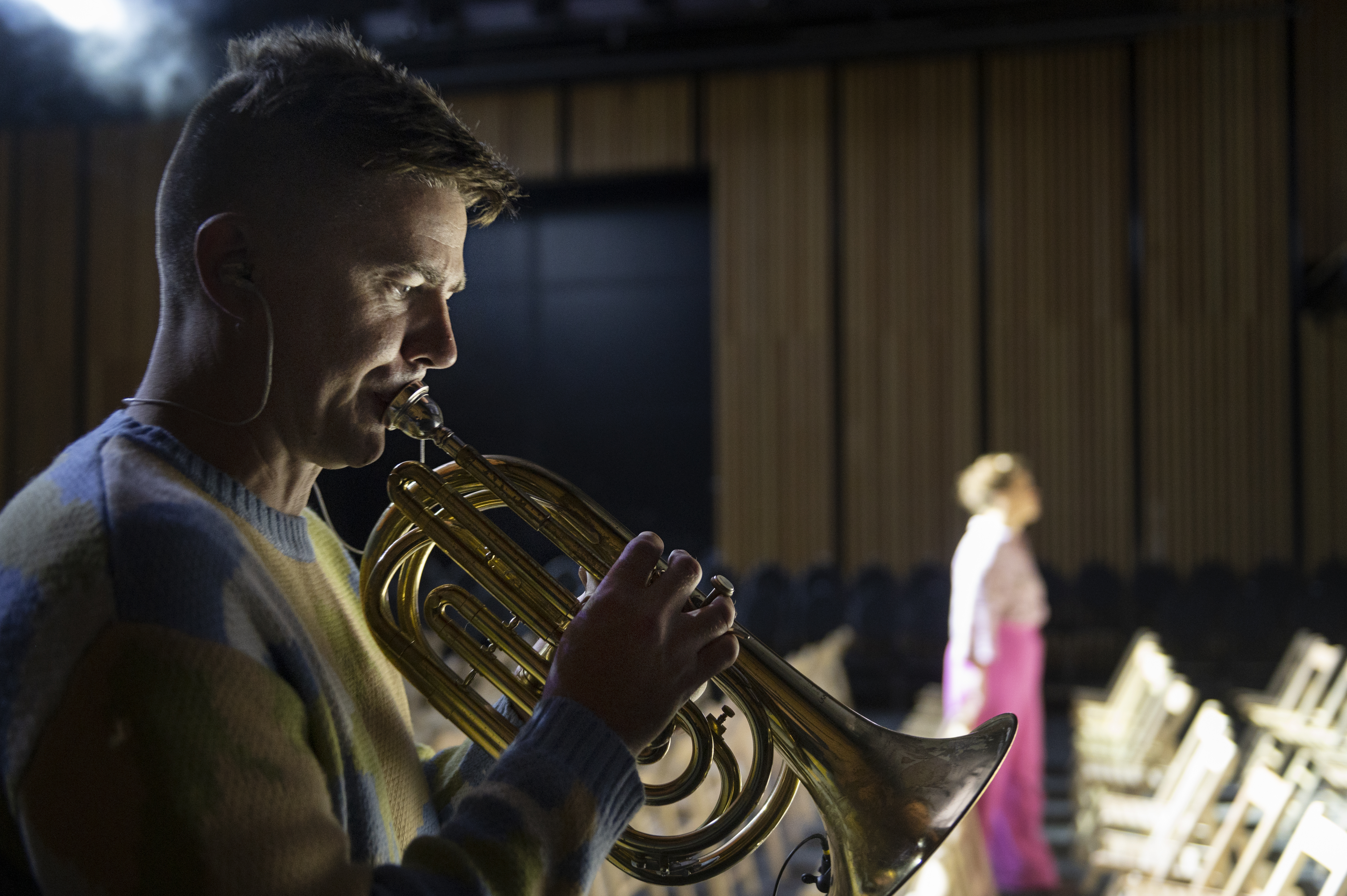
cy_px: 448
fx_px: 1496
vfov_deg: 33.4
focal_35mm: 40
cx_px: 674
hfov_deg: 48.5
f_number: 2.8
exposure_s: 1/40
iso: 2000
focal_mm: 40
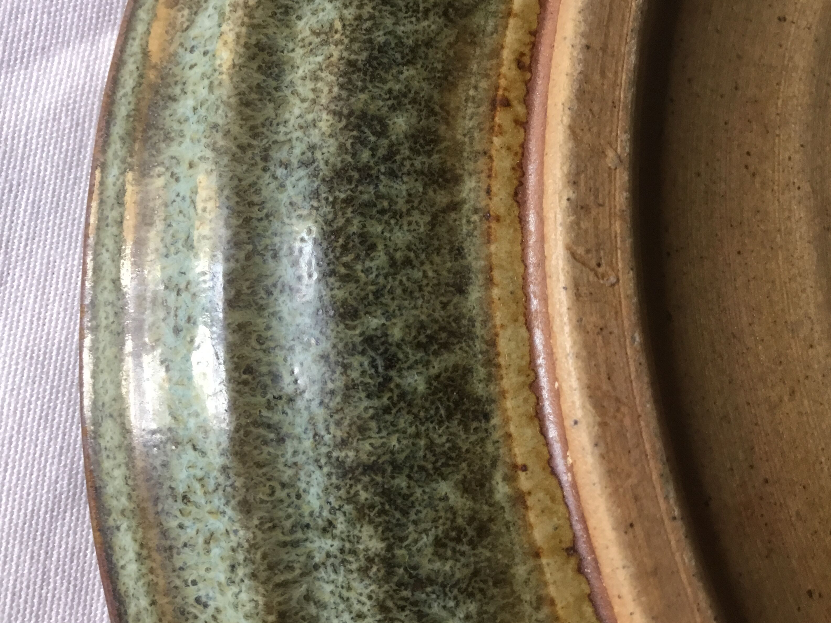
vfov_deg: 44.2
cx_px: 403
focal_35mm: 32
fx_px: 768
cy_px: 305
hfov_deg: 56.8
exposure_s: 1/33
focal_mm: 3.3
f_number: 2.4
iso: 100
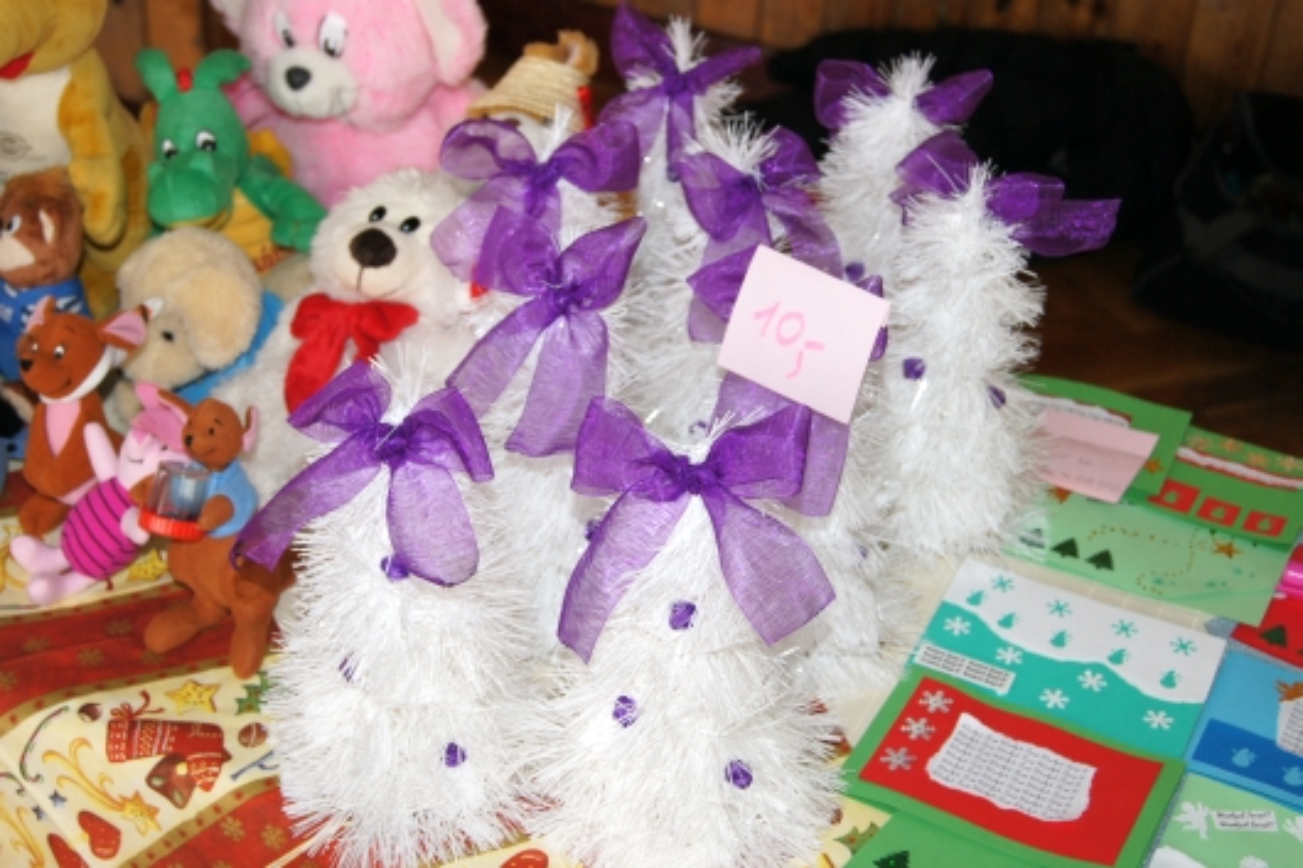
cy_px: 434
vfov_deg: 25.7
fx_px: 1900
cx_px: 652
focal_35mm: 52
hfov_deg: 37.9
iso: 640
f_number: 5.6
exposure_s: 1/60
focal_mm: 35
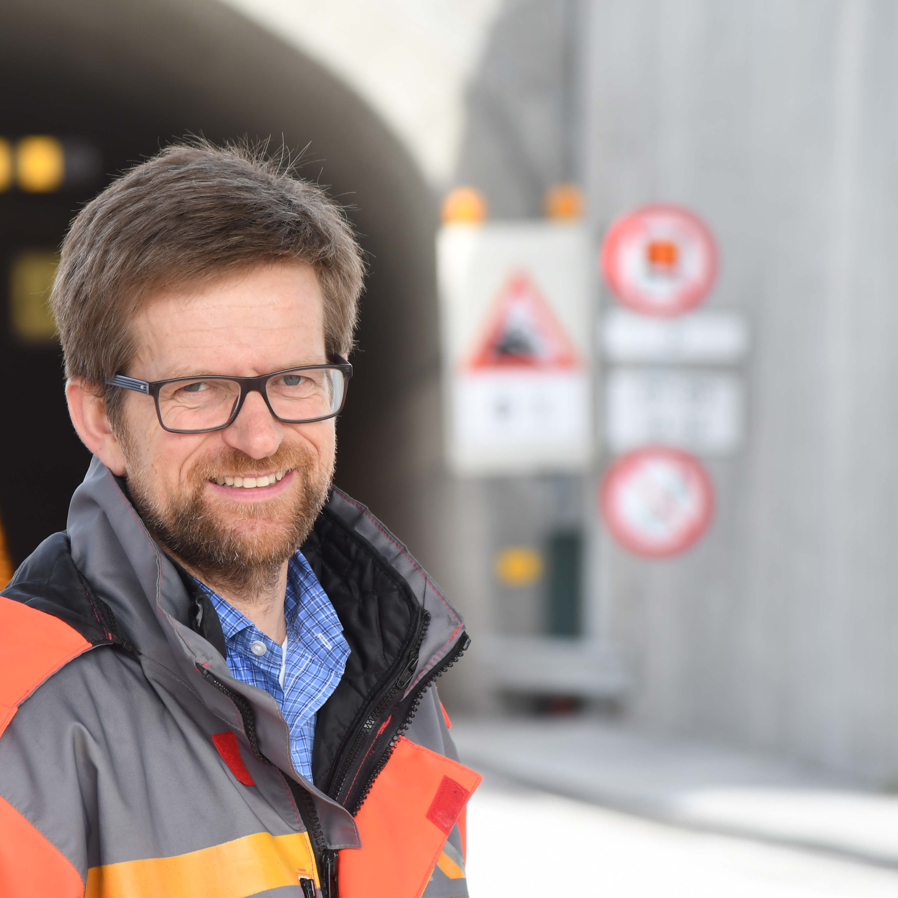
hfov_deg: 7.6
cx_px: 290
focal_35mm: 230
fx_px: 6750
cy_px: 449
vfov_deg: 7.6
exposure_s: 1/250
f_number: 5
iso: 200
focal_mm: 120
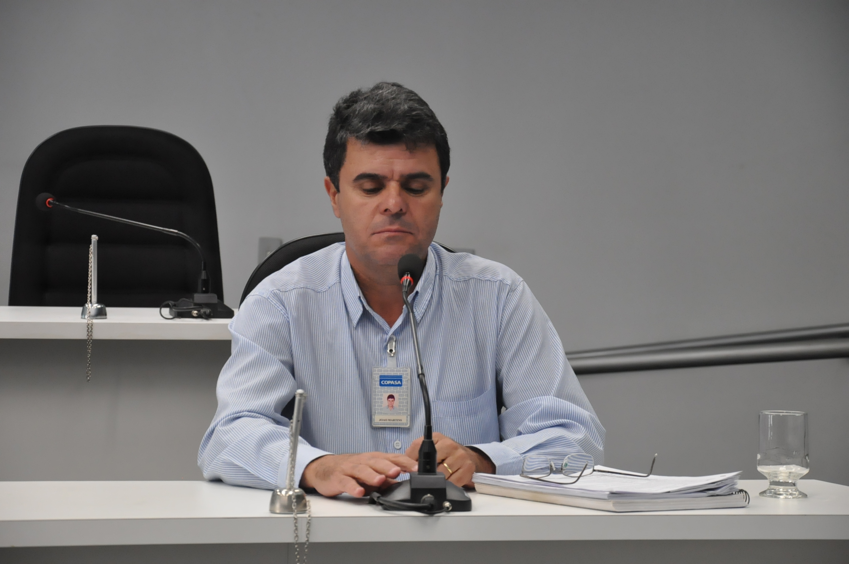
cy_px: 282
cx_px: 424
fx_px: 3003
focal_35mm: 128
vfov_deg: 10.7
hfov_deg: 16.1
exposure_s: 1/160
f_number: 5.6
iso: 2000
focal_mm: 85
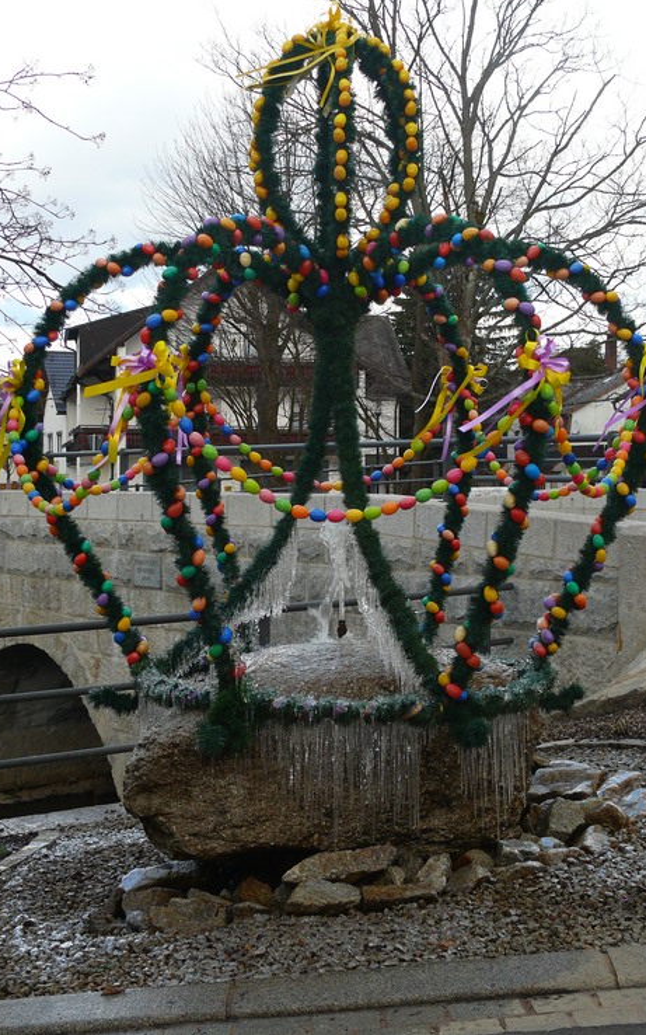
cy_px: 510
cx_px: 327
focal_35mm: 56
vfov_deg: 36.3
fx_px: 1578
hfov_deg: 23.1
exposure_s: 1/100
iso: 100
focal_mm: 10.9
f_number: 3.6
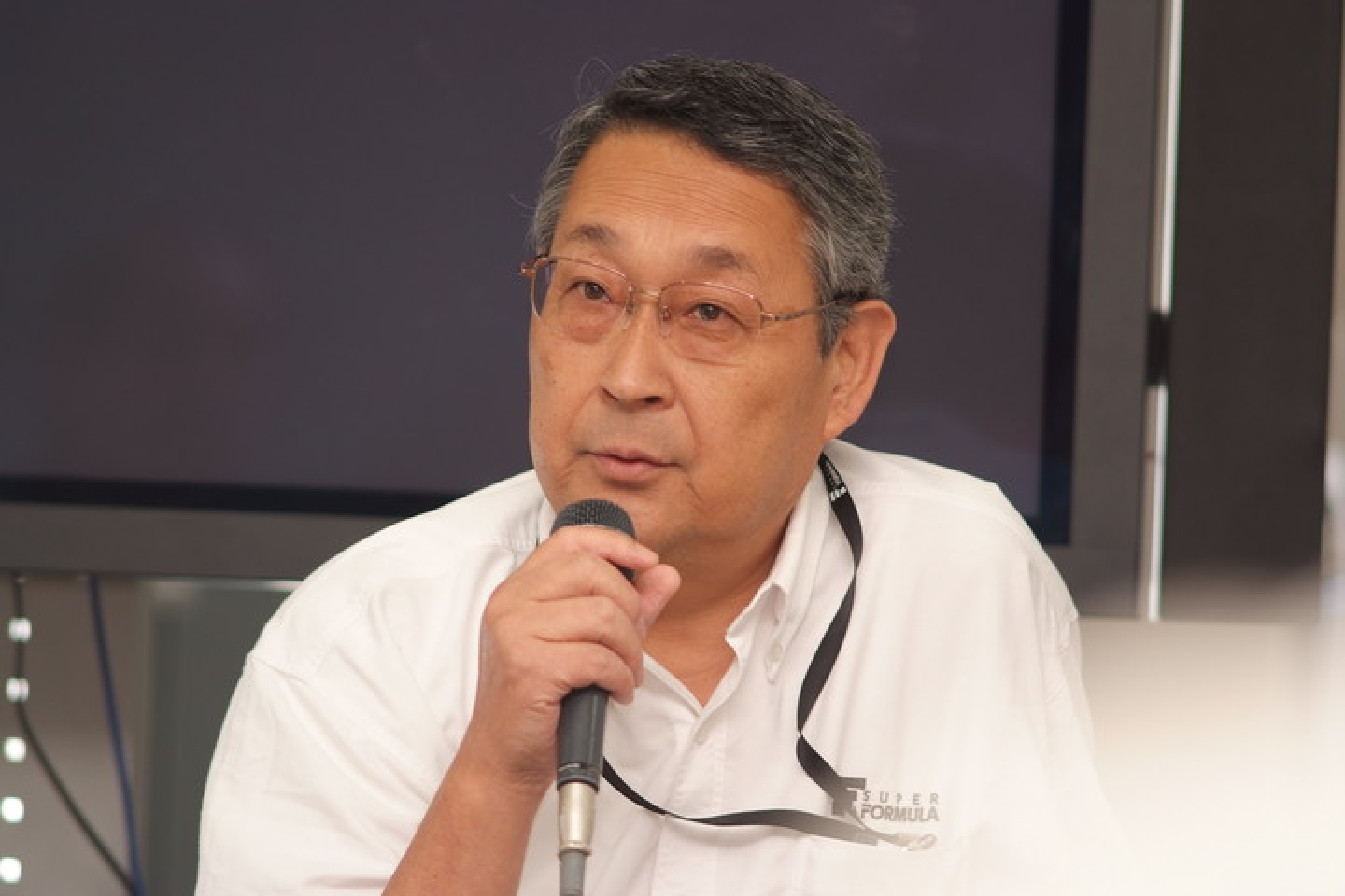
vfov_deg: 5.1
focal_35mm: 270
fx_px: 10087
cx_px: 672
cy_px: 448
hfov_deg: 7.6
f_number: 2.8
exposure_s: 1/125
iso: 320
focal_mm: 180
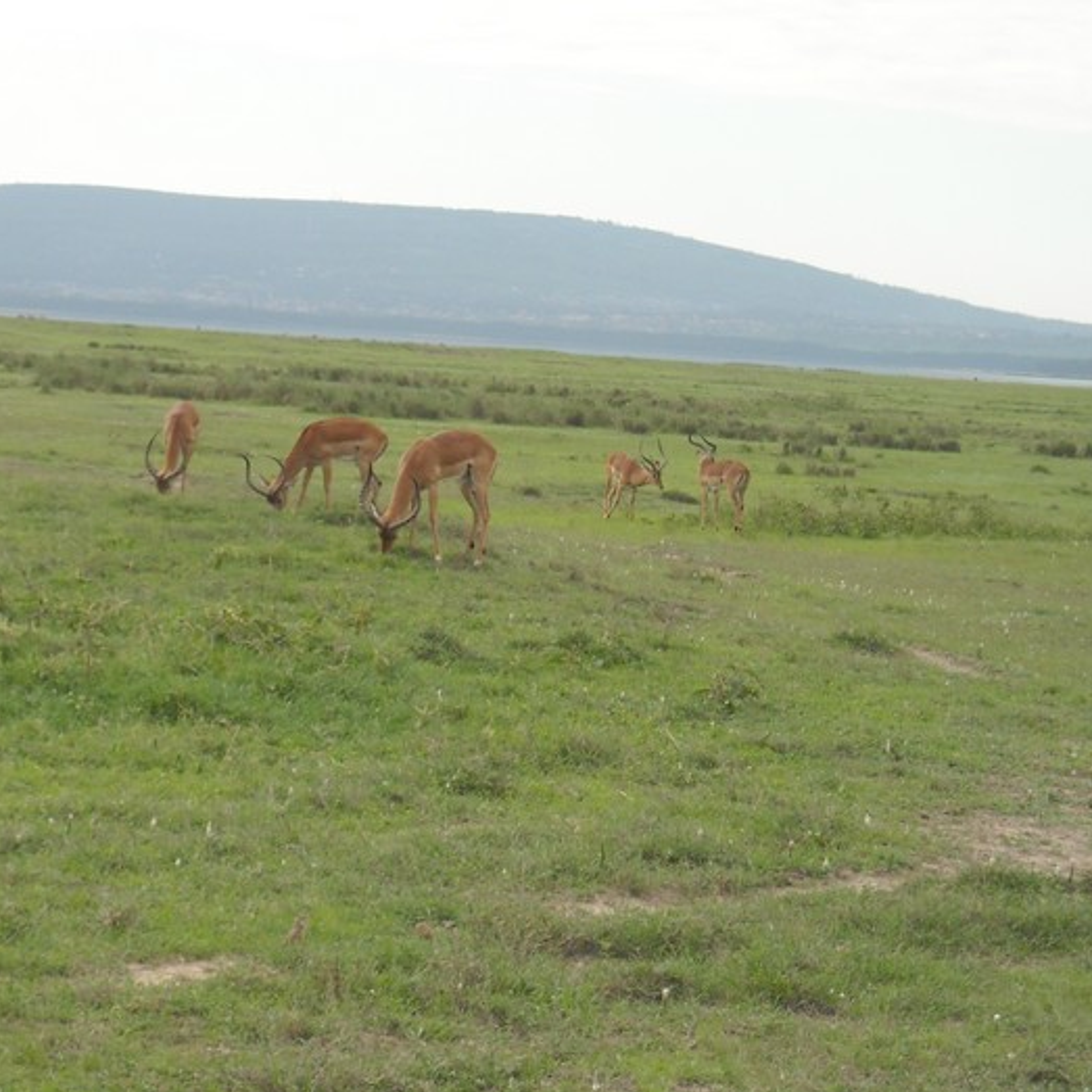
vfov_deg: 12.3
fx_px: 5068
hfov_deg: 12.3
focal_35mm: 142
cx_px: 393
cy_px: 543
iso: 91
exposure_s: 1/250
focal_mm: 17.1
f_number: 4.7
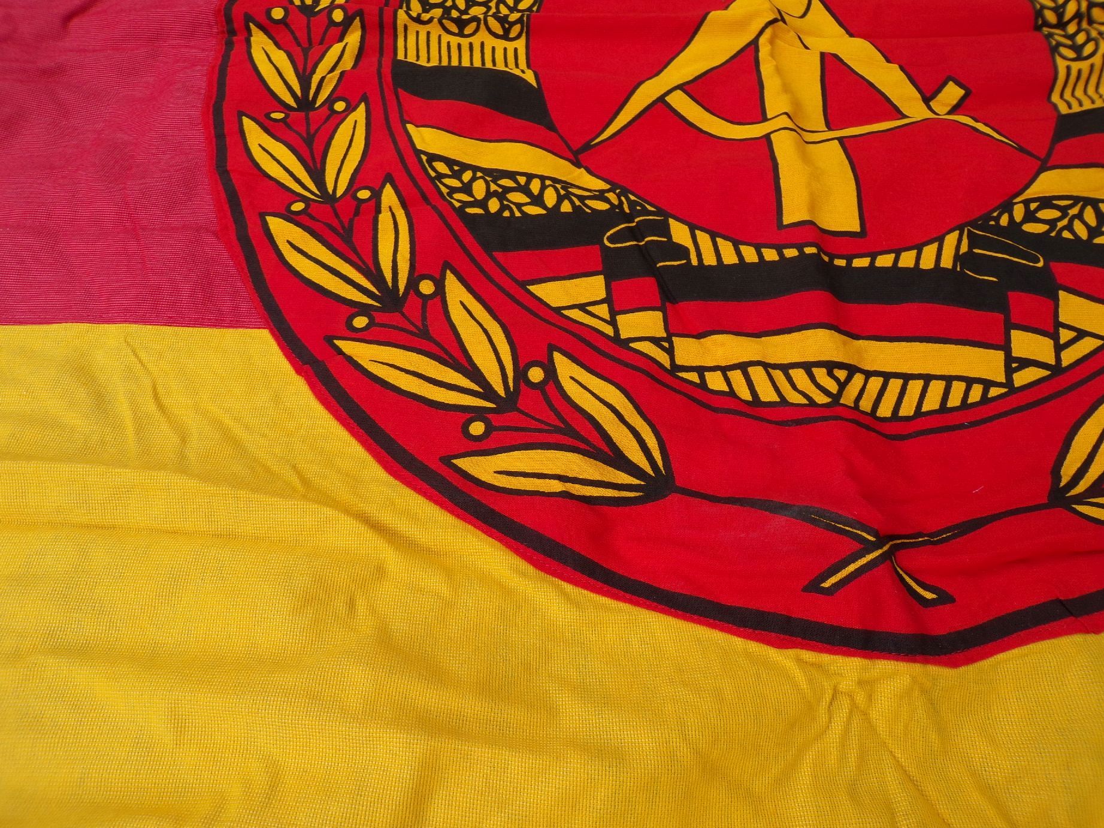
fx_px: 765
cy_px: 414
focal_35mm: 24
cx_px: 552
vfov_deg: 56.8
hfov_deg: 71.6
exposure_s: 1/60
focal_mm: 4.3
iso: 80
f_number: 4.4
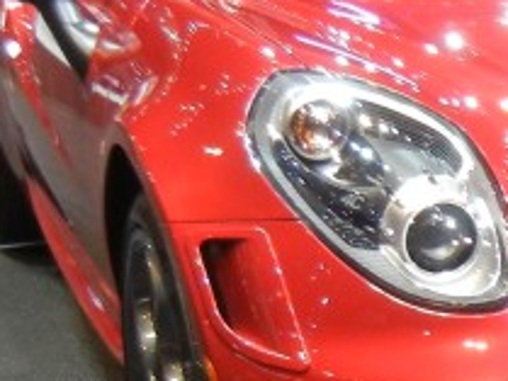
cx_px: 812
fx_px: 2159
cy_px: 238
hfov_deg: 12.6
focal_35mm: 147
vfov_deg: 10.1
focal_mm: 5.4
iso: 400
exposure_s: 1/59.7
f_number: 3.5
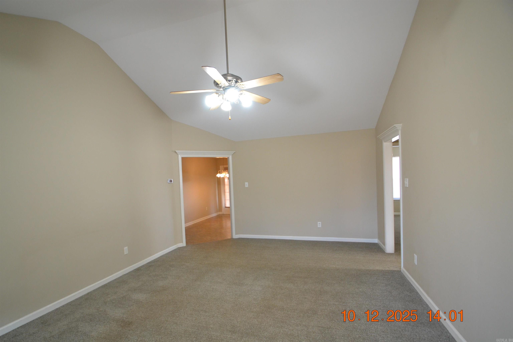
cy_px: 171
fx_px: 214
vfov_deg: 77.3
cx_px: 256
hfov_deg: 100.4
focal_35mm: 15
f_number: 3.5
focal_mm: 10
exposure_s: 1/60
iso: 1000
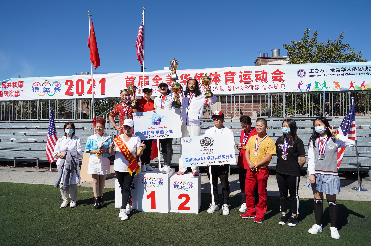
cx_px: 186
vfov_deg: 53.0
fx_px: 247
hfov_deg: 73.8
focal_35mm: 24
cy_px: 123
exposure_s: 1/200
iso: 100
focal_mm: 24
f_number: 10
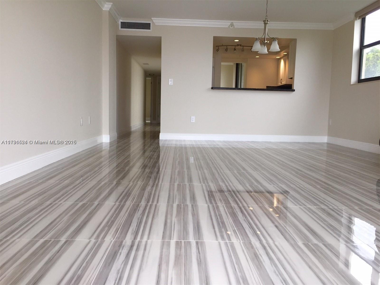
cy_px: 142
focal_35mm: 29
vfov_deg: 48.2
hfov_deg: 61.7
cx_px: 190
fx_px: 318
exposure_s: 1/60
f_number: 2.2
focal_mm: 4.15
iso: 40
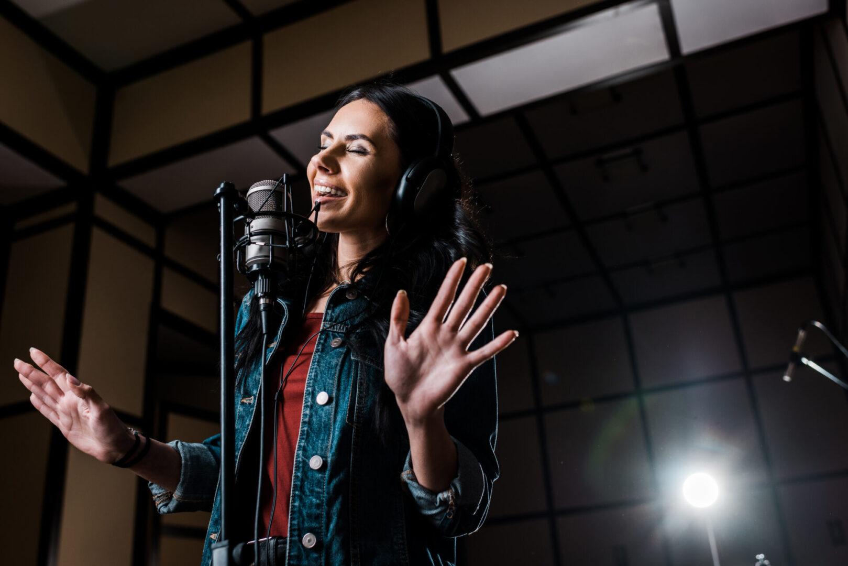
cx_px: 424
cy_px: 283
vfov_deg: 37.9
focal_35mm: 35
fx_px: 825
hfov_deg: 54.4
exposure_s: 1/200
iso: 125
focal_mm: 35
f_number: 3.5
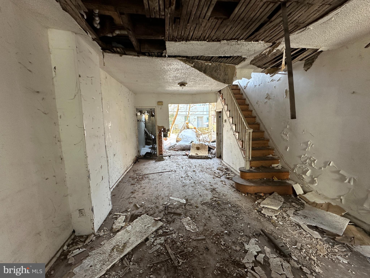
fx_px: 150
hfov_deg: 102.1
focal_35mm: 14
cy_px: 139
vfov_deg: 85.7
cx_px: 185
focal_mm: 2.22
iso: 160
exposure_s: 1/99
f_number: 2.2
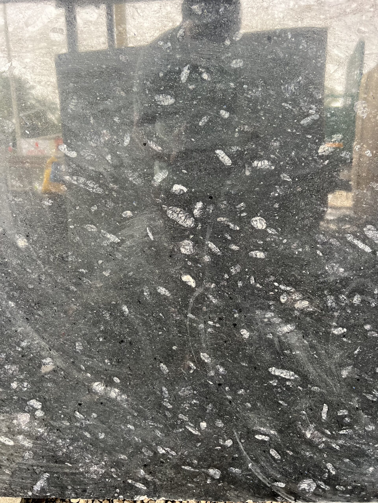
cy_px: 252
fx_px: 379
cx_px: 189
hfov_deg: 53.1
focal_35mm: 26
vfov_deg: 67.3
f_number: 1.5
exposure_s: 1/60
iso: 320
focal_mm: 5.7
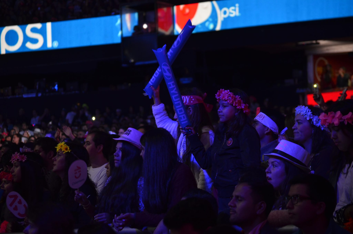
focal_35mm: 128
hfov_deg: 16.1
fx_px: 1247
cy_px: 117
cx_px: 176
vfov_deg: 10.7
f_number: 4.2
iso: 800
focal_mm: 85
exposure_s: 1/125
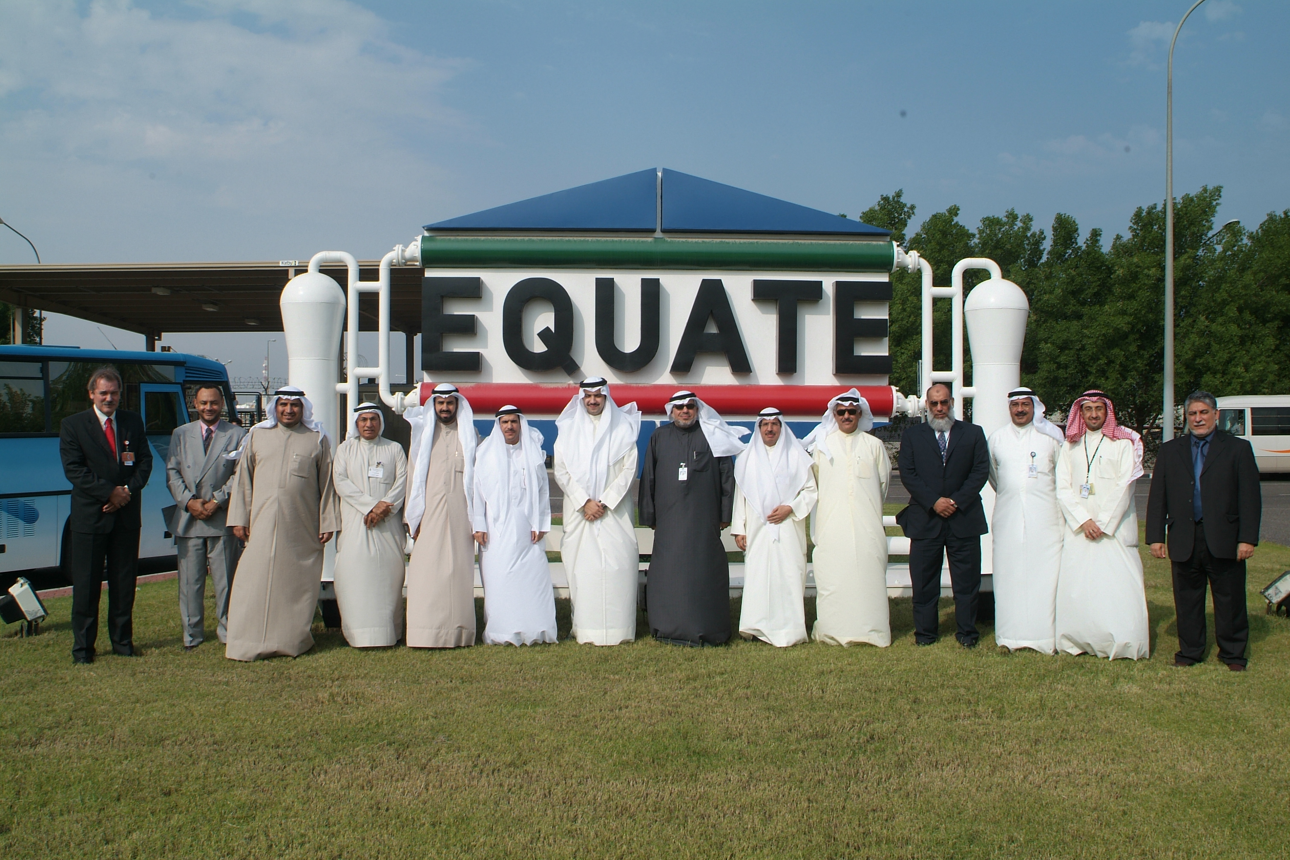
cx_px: 645
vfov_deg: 43.6
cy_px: 430
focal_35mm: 30
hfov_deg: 61.9
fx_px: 1075
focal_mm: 20
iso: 200
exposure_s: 1/350
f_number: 9.5
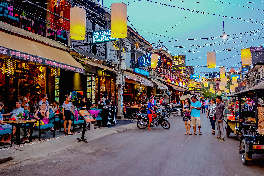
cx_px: 132
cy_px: 88
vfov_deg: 47.9
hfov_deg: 67.4
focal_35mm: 27
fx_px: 198
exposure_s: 1/180
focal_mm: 18
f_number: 3.6
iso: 2500
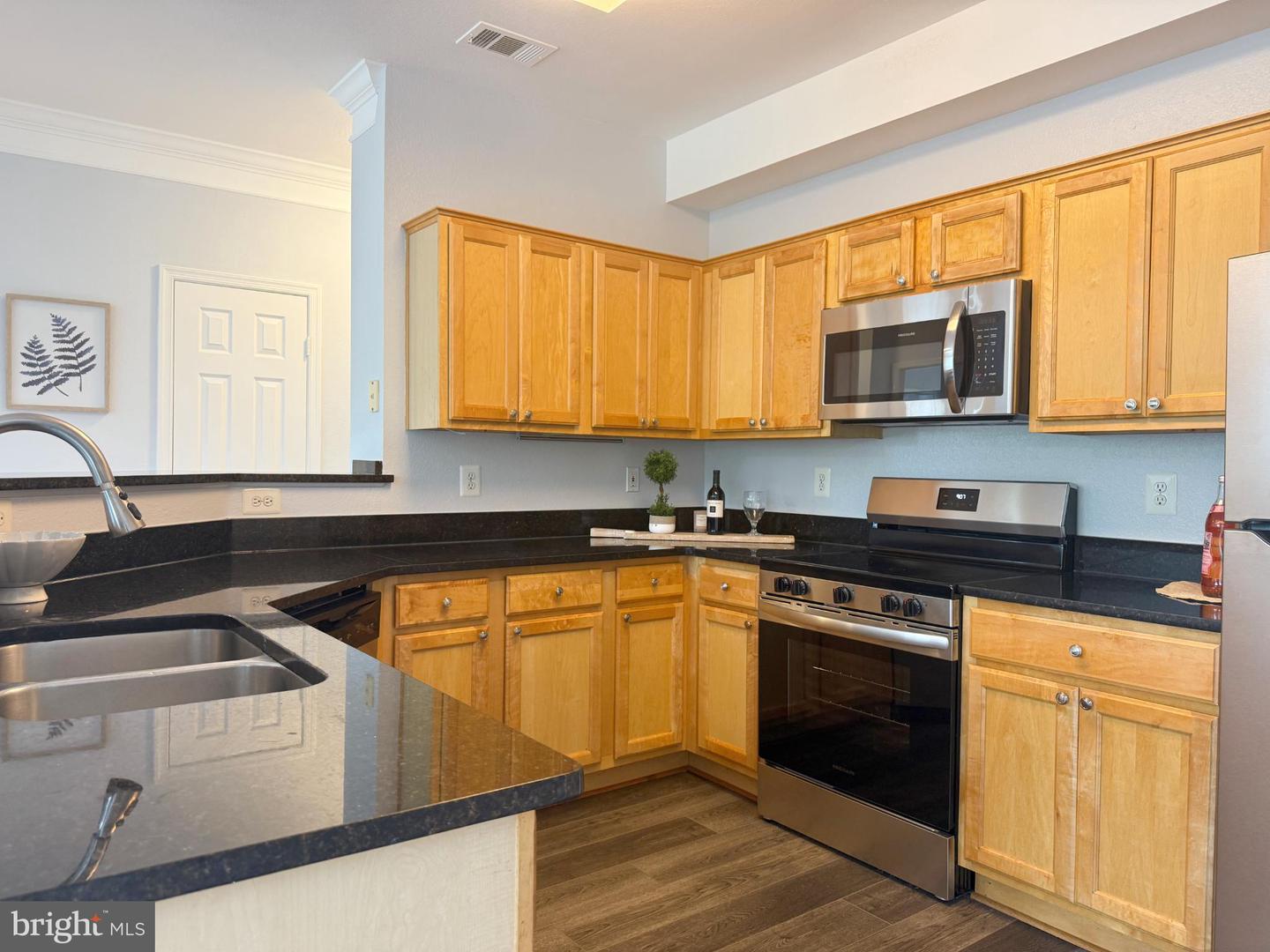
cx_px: 635
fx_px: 881
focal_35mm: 24
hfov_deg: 71.6
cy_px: 476
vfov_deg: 56.8
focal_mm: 6.76
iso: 160
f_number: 1.78
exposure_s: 1/60
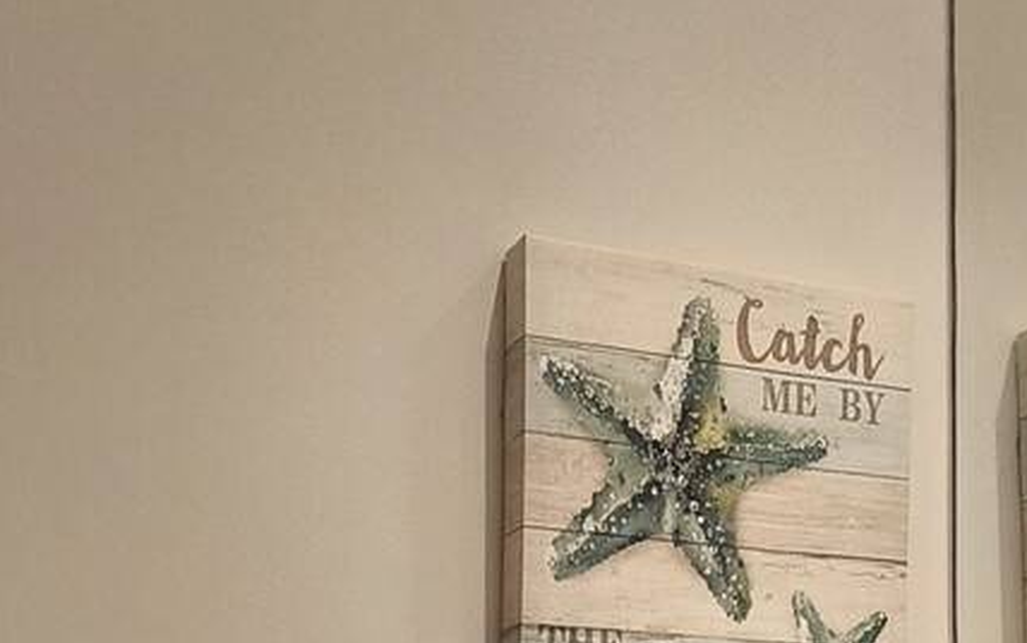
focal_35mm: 57
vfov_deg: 20.2
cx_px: 631
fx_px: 1596
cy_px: 907
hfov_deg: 35.5
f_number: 2.2
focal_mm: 1.65
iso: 160
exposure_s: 1/60
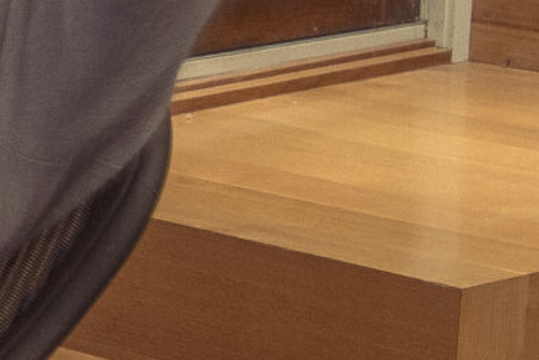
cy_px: 130
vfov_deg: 5.6
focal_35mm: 244
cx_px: -1128
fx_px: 3654
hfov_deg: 7.4
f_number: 8
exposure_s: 1.6
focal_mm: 23
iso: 500
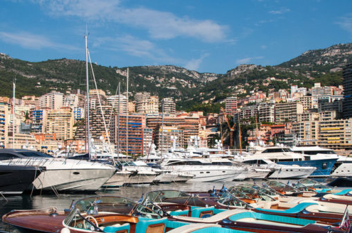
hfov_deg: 42.0
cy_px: 156
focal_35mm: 47
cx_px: 178
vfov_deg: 28.4
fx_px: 459
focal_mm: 20
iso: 640
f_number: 9
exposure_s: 1/2000
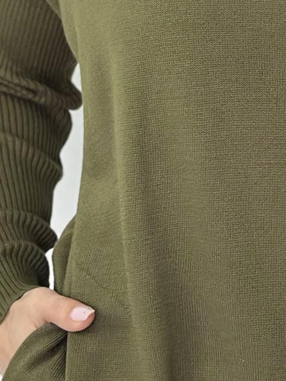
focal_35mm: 206
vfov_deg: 9.5
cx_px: 249
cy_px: -76
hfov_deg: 7.2
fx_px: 2268
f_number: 1.78
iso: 125
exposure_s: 1/94
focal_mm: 6.86
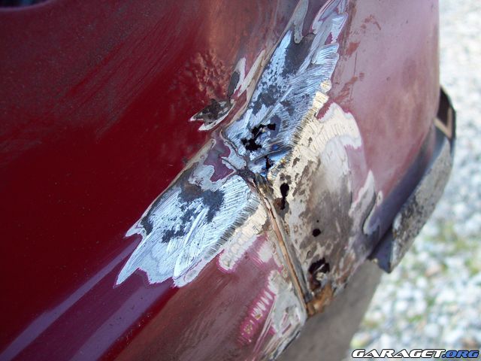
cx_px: 240
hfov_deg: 51.4
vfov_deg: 39.7
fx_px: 500
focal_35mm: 36
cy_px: 180
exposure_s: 1/96.5
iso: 80
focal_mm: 6
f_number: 2.7
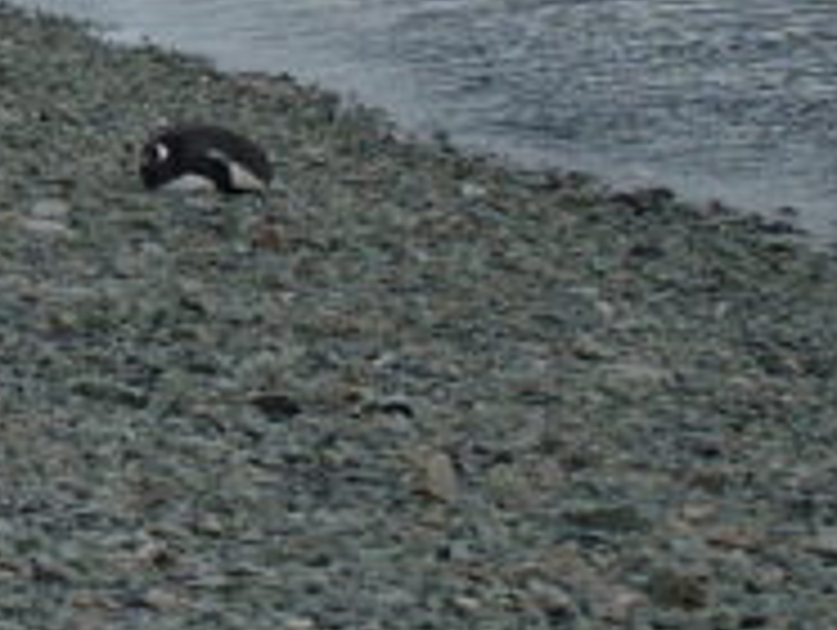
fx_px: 7578
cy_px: -112
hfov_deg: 6.2
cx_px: -720
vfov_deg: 4.7
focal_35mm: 313
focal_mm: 12
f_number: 4
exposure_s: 1/500
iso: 100
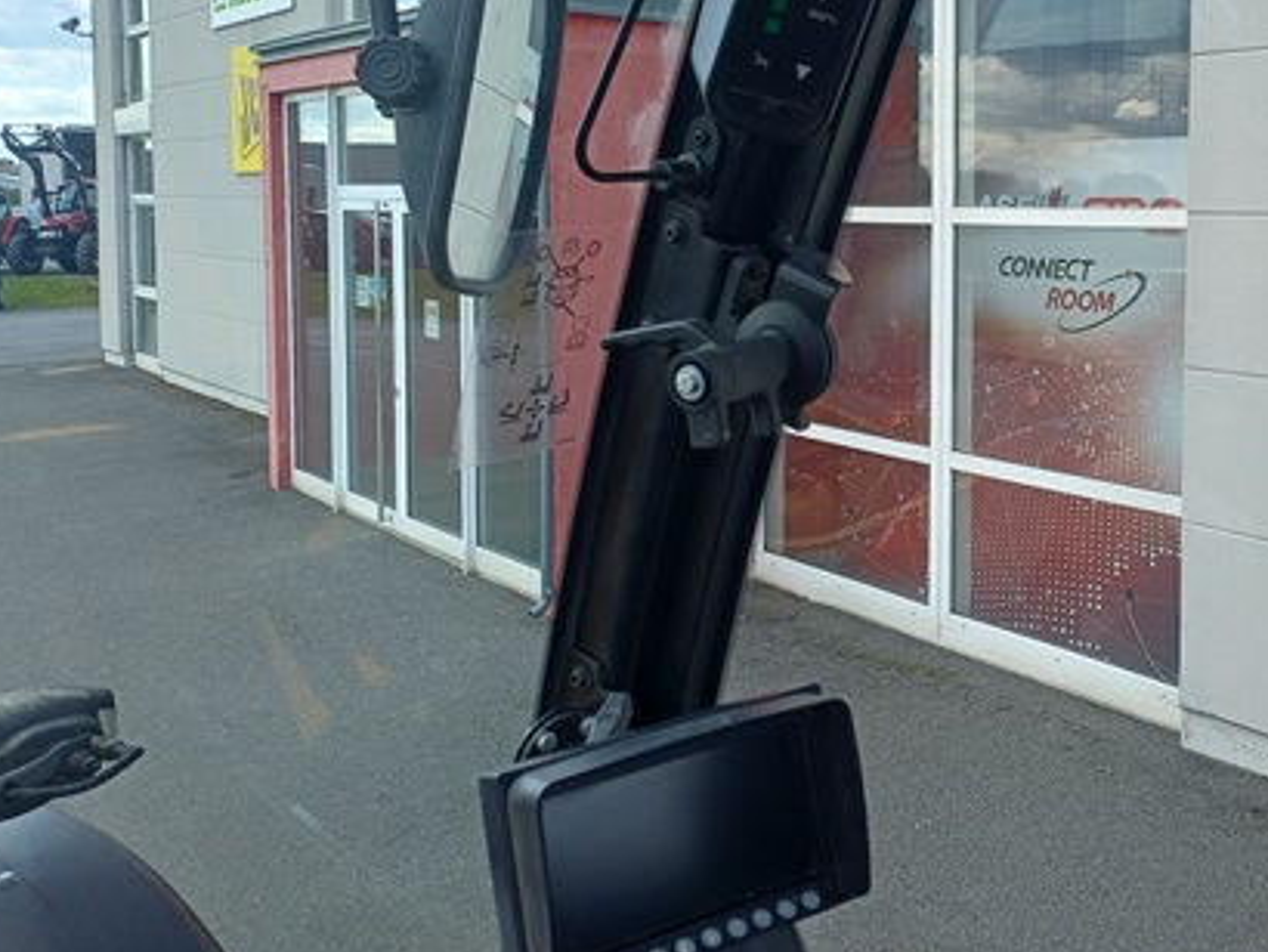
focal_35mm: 39
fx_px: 1429
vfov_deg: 36.4
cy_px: 294
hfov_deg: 46.3
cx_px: 940
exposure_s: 1/439
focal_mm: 4.65
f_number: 1.8
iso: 50
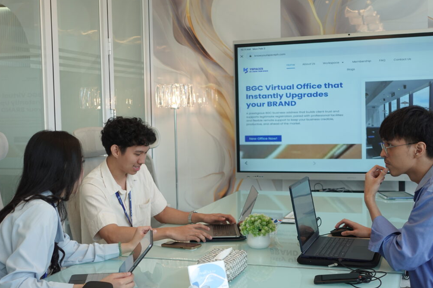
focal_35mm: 50
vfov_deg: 27.0
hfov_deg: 39.6
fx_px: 601
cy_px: 145
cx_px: 215
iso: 125
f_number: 2.8
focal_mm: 18.59
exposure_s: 1/100
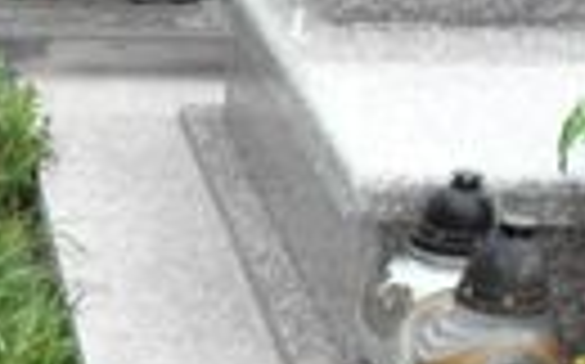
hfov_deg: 13.3
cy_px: 427
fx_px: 1991
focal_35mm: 125
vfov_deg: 10.3
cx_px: -738
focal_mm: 5.2
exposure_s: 1/90
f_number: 3.4
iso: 100
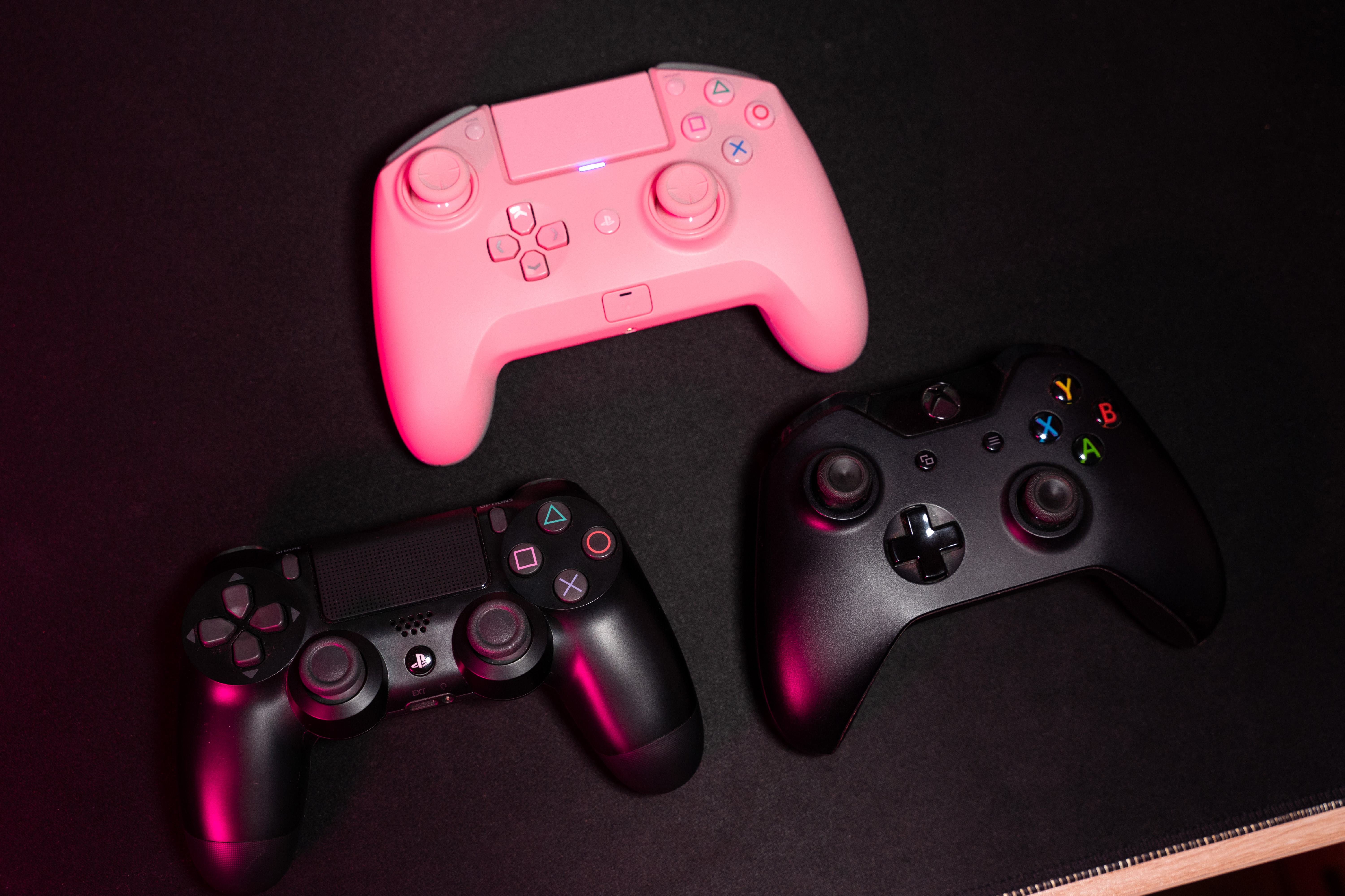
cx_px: 672
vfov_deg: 27.5
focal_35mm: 49
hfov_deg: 40.3
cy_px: 448
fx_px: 1831
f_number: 5
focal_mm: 49
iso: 640
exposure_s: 1/80
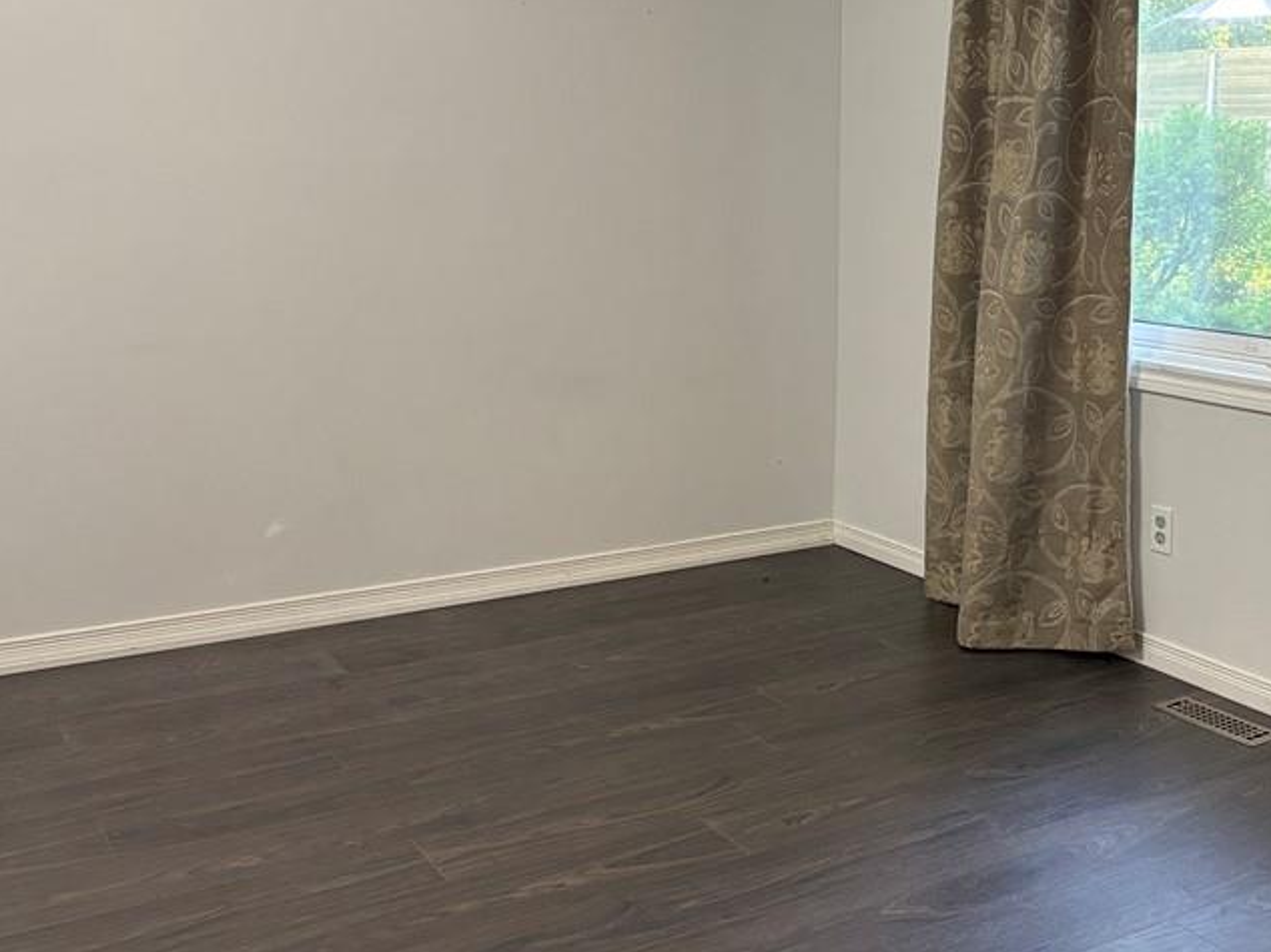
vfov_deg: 34.3
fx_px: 1542
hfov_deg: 44.1
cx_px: 862
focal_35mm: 42
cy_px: 409
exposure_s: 1/60
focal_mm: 5.96
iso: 160
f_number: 1.6
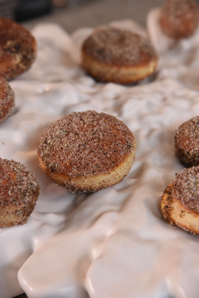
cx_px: 100
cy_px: 149
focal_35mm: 105
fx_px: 870
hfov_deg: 13.1
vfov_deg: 19.4
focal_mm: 105
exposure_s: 1/320
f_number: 7.1
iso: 9000
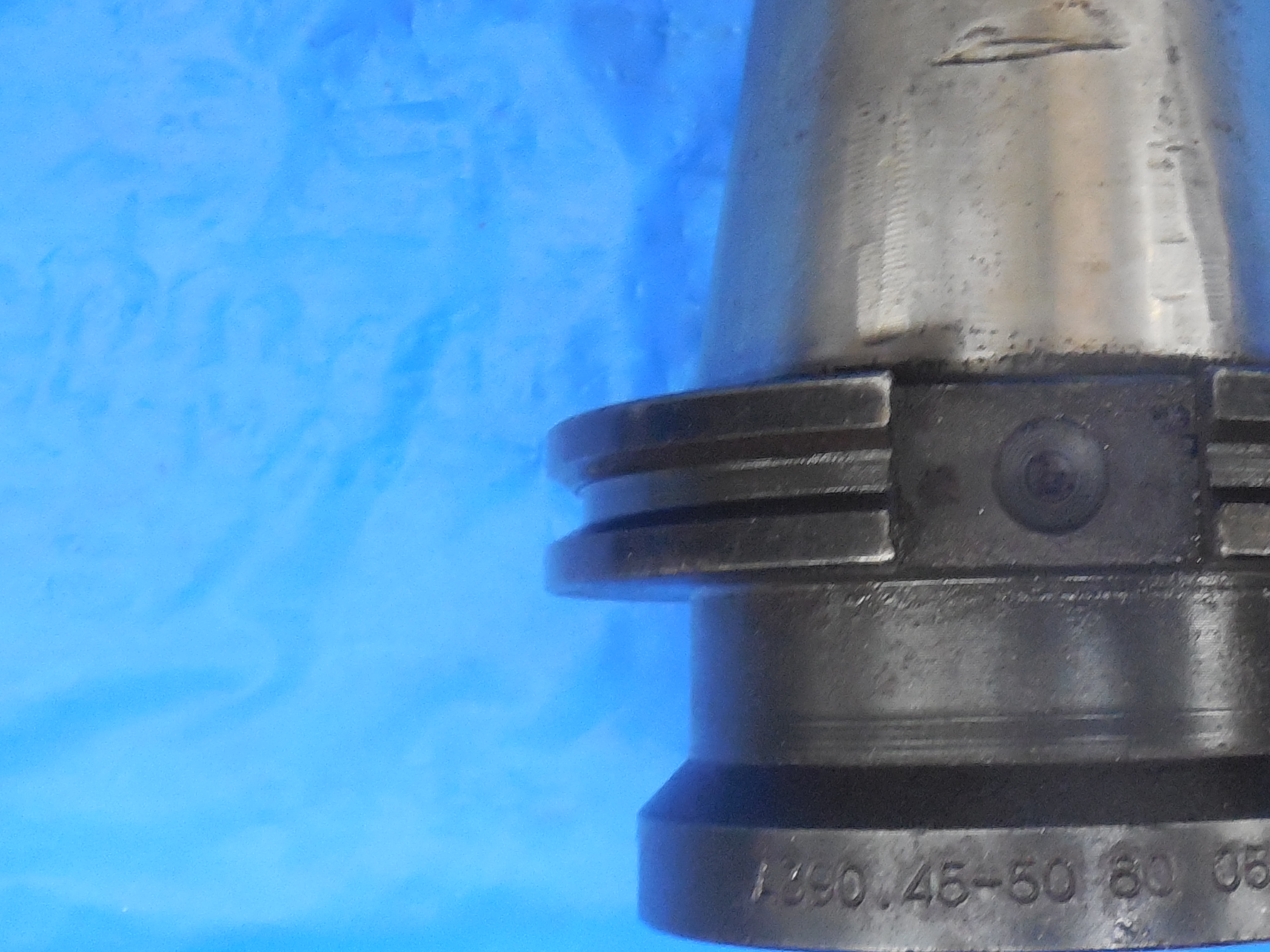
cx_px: 1011
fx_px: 2018
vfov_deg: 26.2
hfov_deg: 33.9
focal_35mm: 55
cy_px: 233
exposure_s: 1/20
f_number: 3.3
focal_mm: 4.5
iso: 400
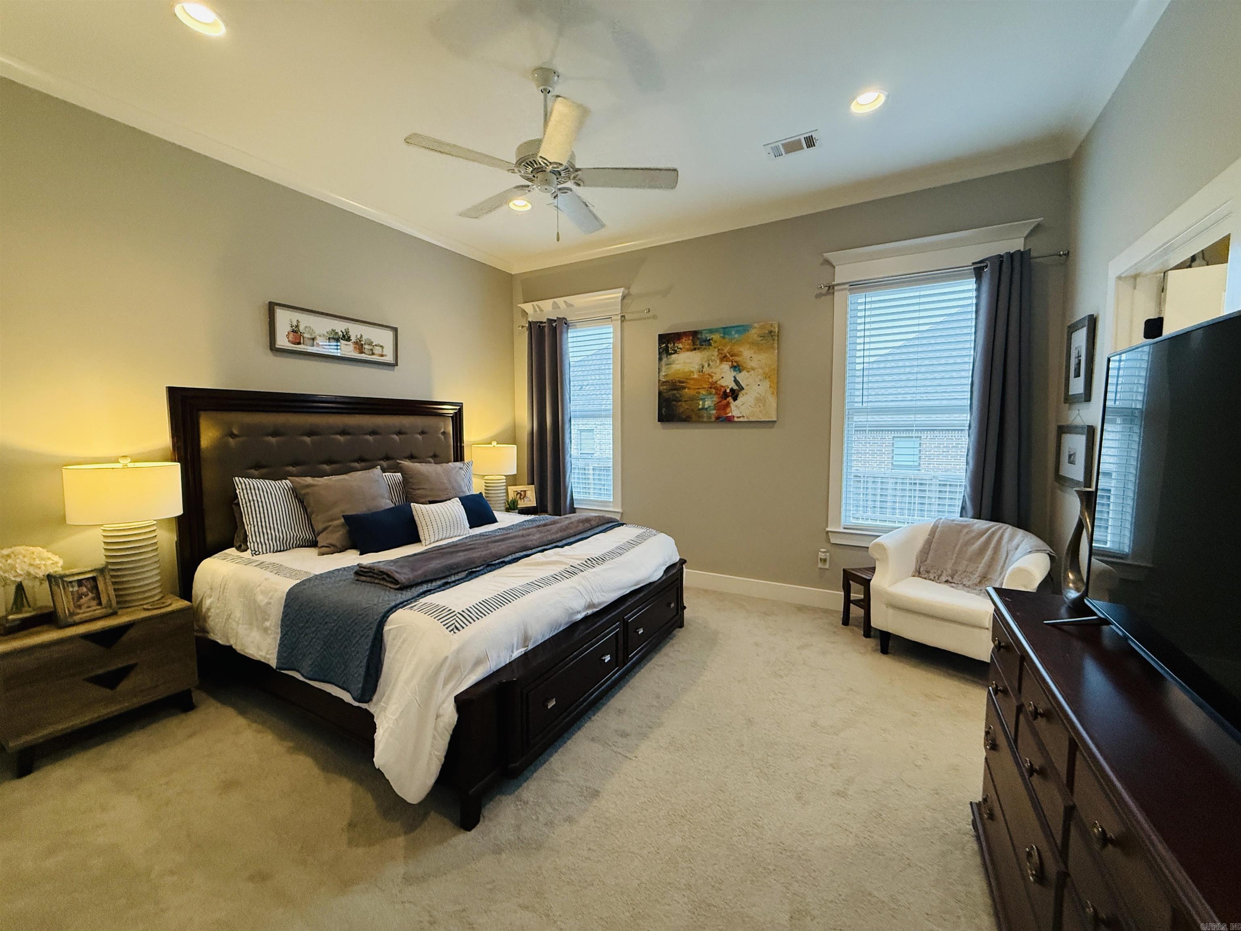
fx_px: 502
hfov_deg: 102.1
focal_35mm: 14
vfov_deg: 85.7
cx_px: 620
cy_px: 466
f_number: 2.2
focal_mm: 2.22
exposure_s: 1/120
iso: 400
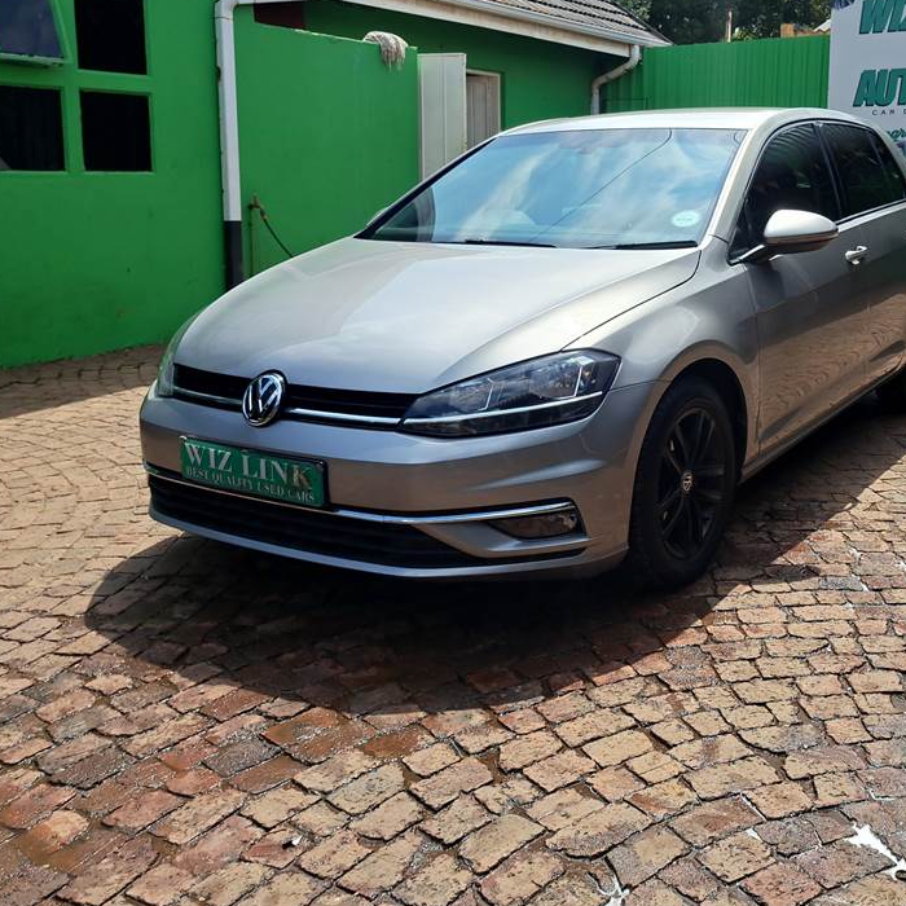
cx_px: 573
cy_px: 372
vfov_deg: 45.8
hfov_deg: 45.6
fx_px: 1066
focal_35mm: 36
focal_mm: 5.23
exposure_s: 1/1412
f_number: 1.8
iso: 50
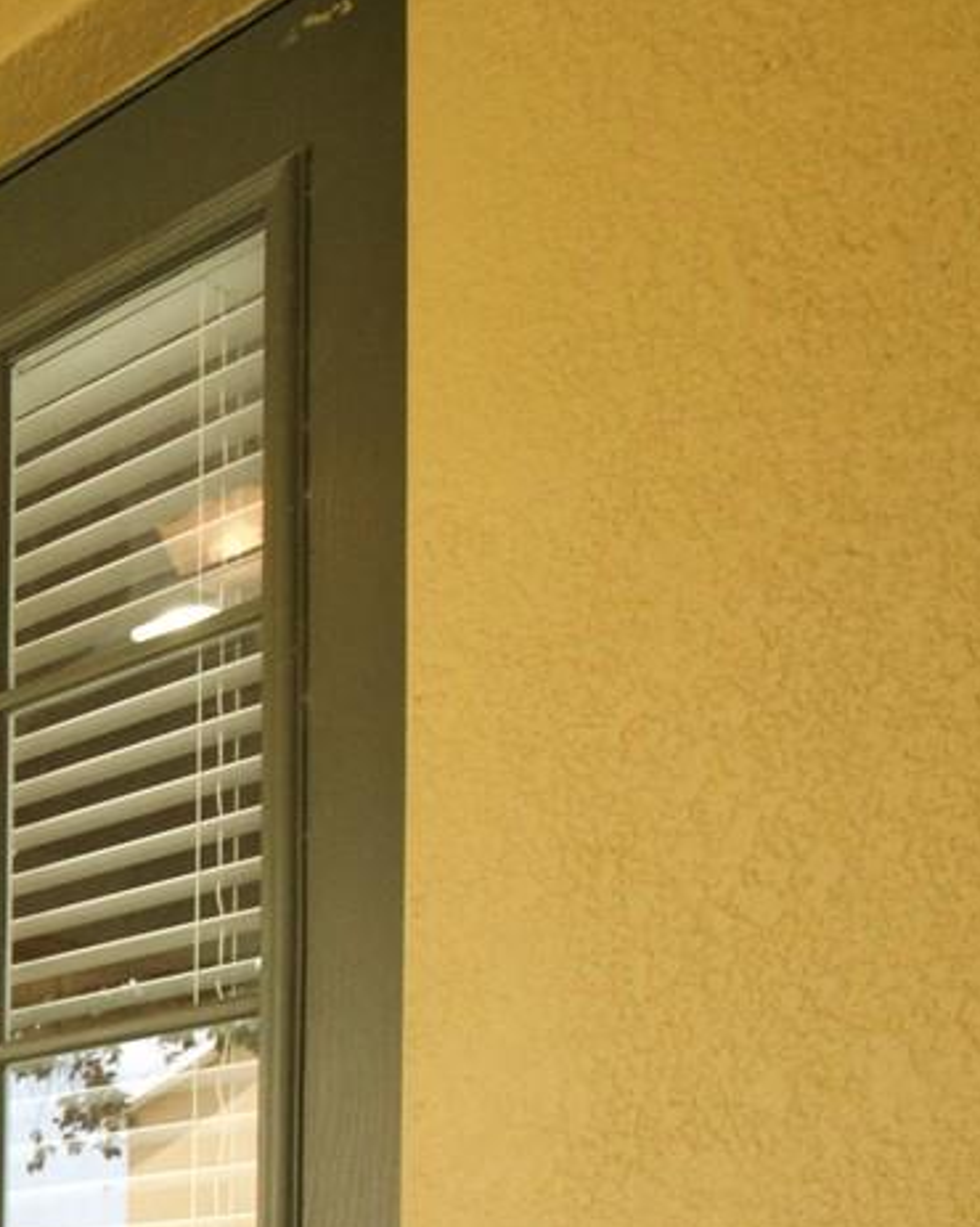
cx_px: -1085
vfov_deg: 30.0
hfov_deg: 17.5
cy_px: 1452
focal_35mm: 54
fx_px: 1959
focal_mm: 8
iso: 200
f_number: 5
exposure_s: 1/100
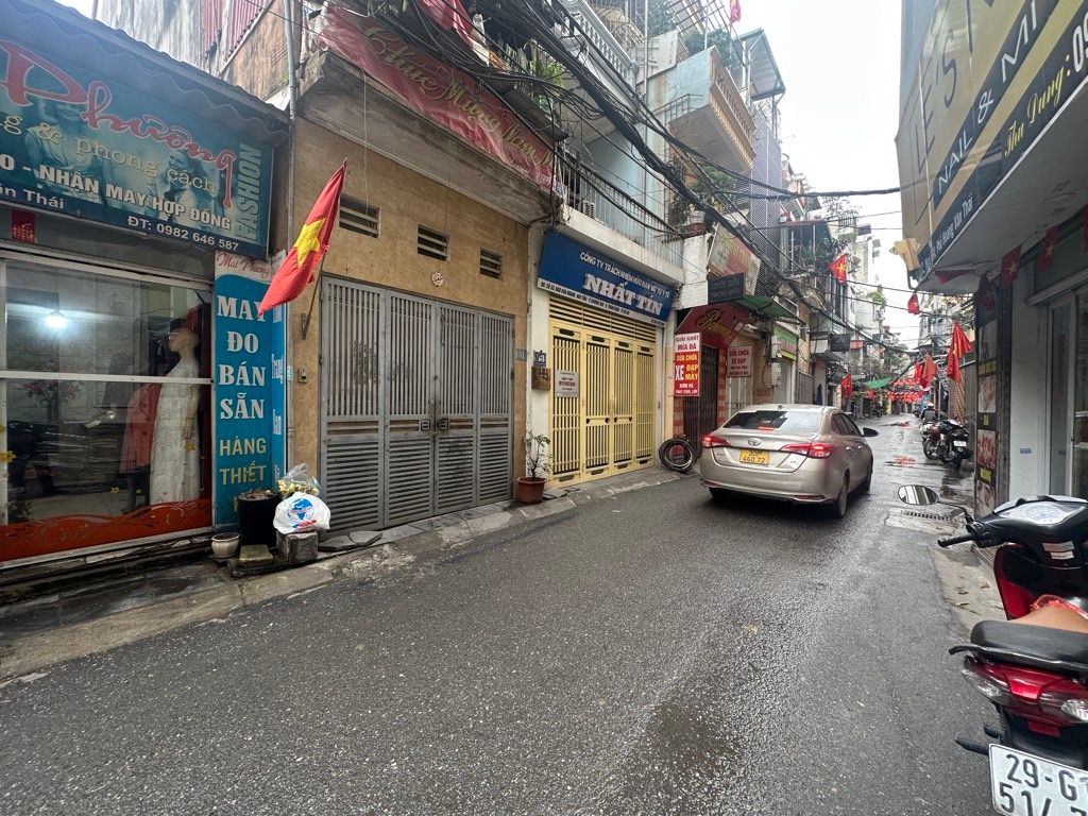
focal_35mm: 14
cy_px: 408
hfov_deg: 102.1
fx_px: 440
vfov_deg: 85.7
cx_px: 544
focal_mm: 2.22
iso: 80
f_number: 2.2
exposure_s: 1/99
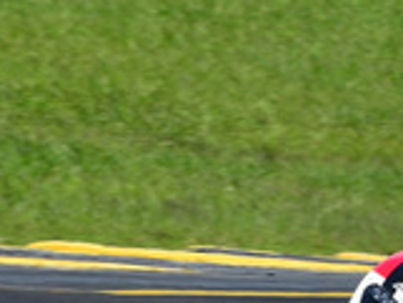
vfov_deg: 1.0
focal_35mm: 1434
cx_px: 866
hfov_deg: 1.4
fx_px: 16707
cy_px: 218
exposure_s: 1/640
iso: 320
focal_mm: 200
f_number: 11
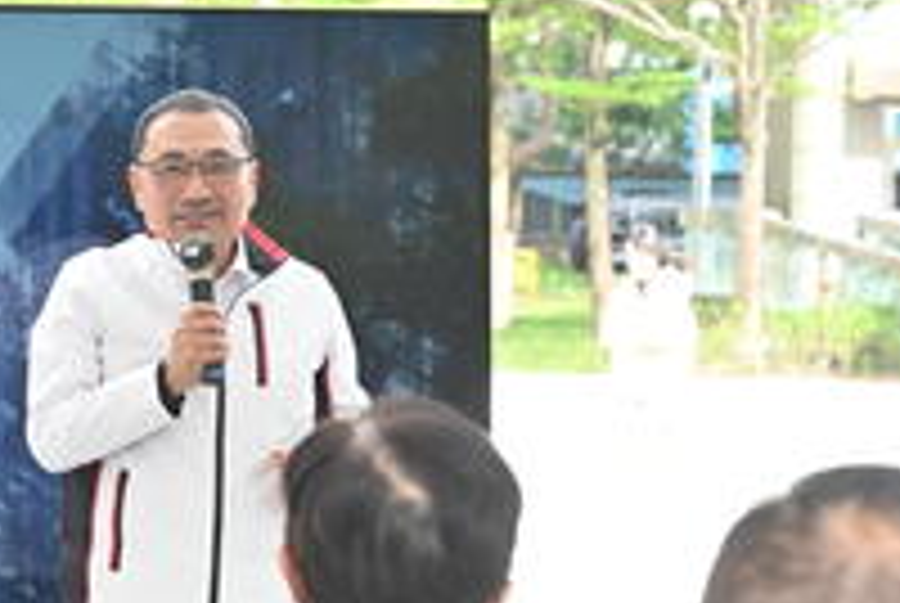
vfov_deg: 7.2
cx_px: 216
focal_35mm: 192
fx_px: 4807
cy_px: 281
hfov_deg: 10.7
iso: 1100
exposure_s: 1/400
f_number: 7.1
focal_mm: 96
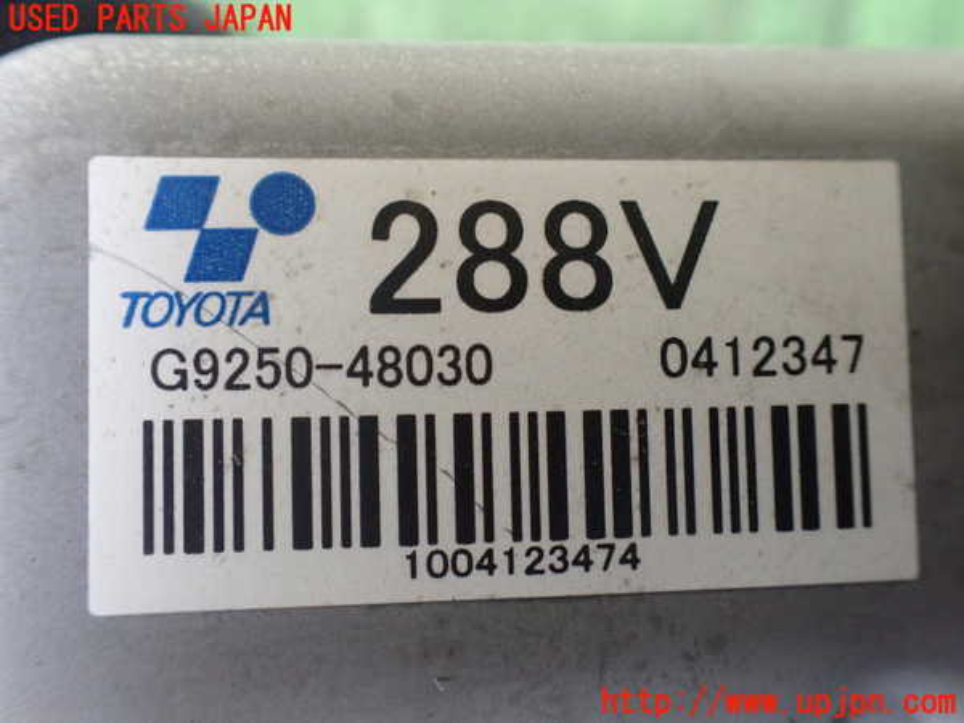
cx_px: 482
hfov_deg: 60.0
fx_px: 835
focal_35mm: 30
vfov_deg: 46.8
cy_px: 362
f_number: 2.3
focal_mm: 5.4
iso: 800
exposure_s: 1/125
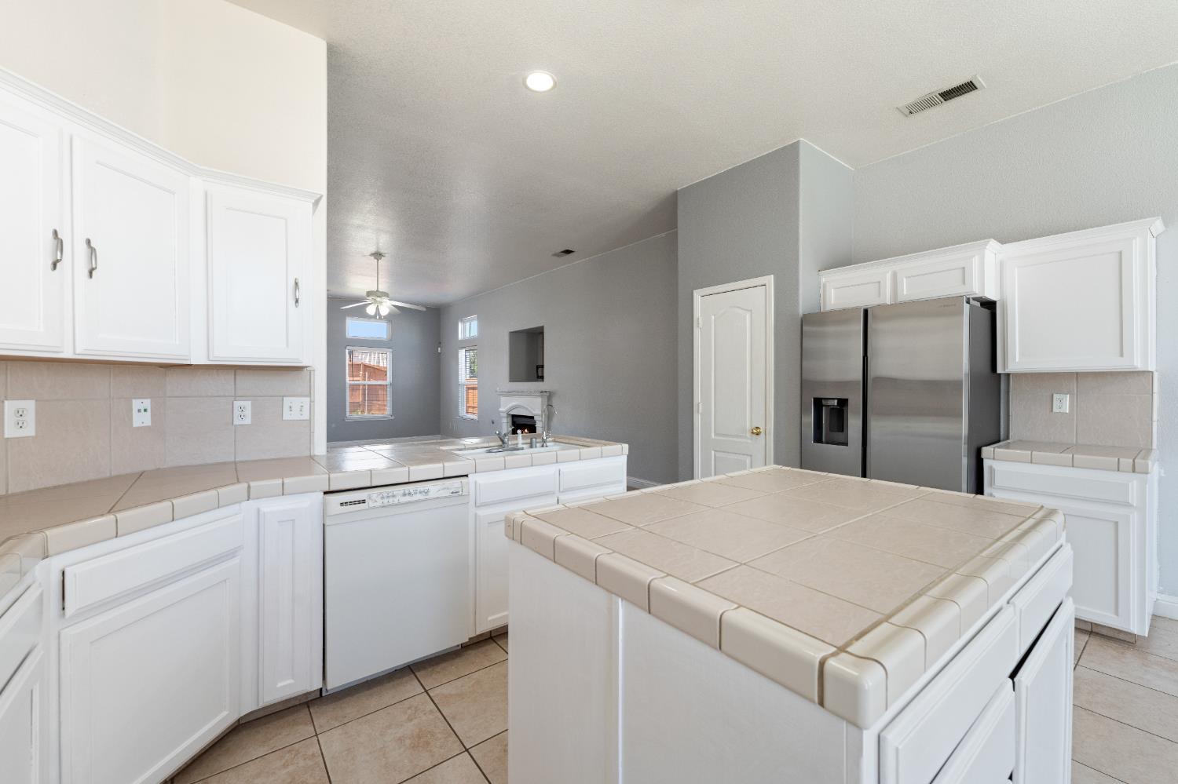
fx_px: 458
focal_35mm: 14
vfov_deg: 81.2
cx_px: 589
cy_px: 392
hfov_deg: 104.3
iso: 100
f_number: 8
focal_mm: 14
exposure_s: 1/10
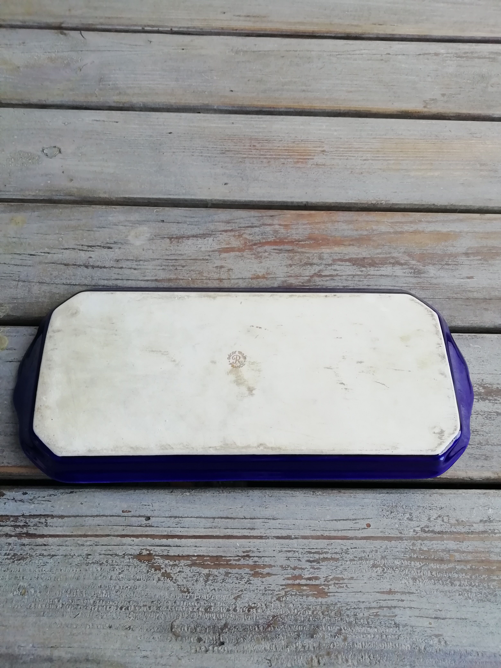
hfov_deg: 53.1
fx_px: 502
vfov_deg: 67.3
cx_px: 250
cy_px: 334
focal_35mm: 26
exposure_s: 1/100
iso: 80
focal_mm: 3.21
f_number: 2.2
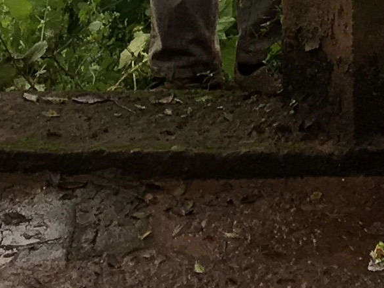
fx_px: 2208
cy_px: -674
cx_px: 633
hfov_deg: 9.6
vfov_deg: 6.6
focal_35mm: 199
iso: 25
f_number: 2.2
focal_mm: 4.15
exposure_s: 1/162
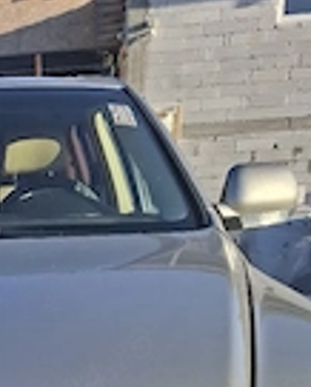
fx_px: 759
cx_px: -103
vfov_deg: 26.3
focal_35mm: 66
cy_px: 435
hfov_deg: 20.9
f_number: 1.8
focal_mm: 5.54
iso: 50
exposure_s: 1/1429
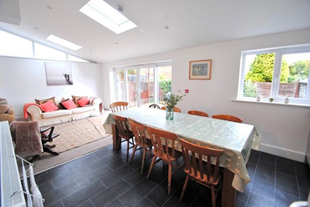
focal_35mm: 15
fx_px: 129
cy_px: 104
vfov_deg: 77.4
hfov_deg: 100.3
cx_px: 155
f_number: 3.5
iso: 200
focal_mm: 10
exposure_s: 1/30
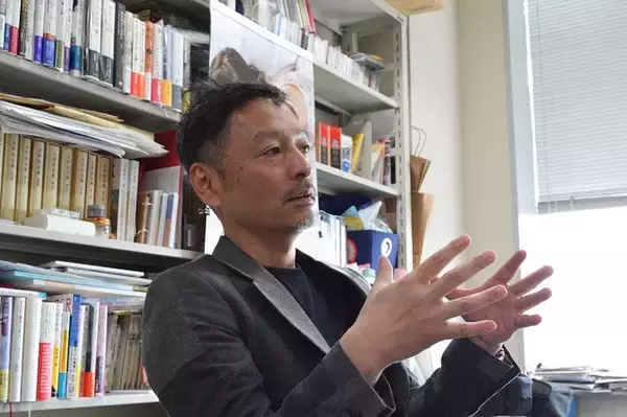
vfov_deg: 28.9
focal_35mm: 46
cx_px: 314
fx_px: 809
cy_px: 208
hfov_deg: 42.4
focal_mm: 31
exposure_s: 1/200
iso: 5000
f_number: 9
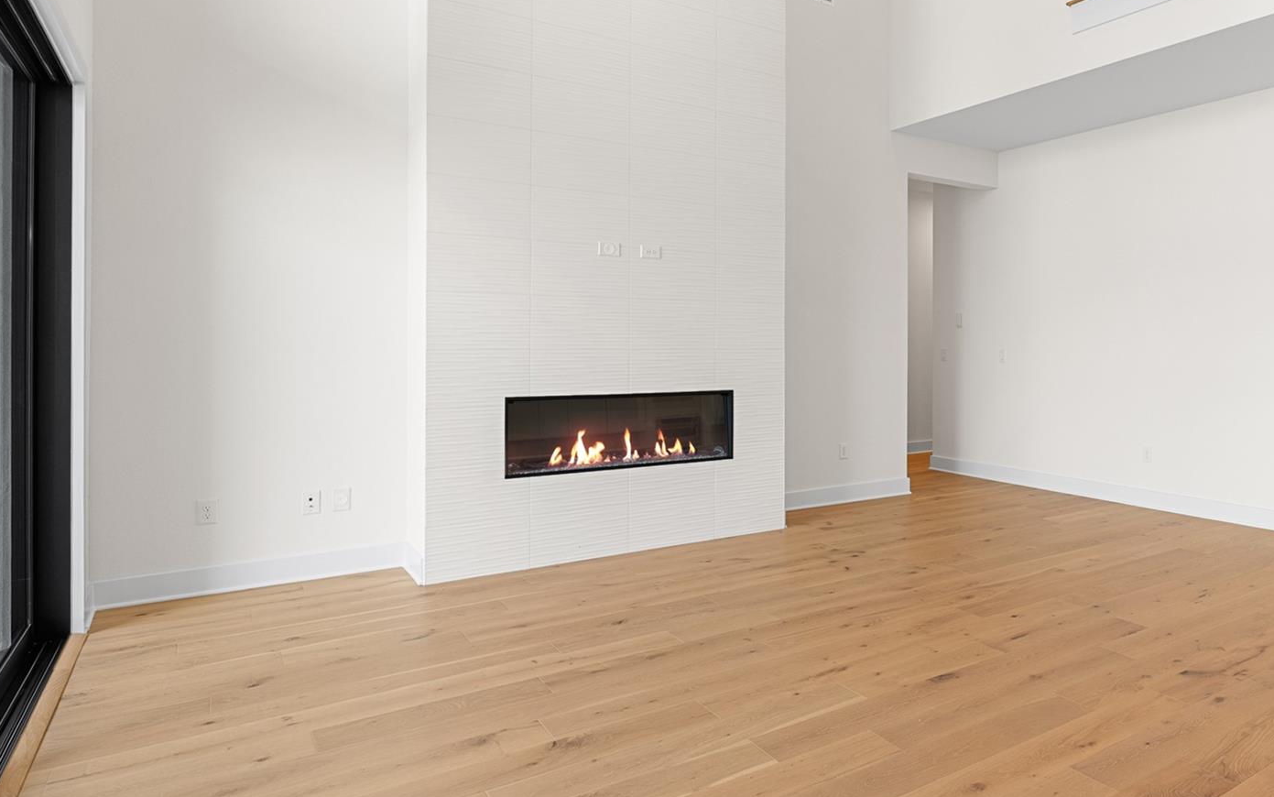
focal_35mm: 24
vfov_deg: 51.0
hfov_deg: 71.1
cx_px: 911
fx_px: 833
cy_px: 348
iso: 400
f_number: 9
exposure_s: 1/4
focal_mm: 16
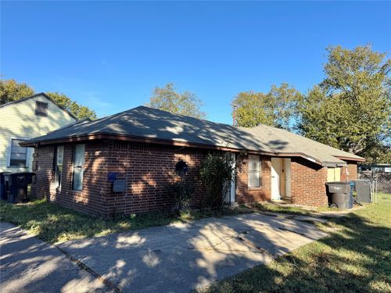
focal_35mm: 24
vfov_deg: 56.8
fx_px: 271
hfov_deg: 71.6
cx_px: 196
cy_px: 146
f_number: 1.78
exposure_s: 1/2506
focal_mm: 6.76
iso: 80
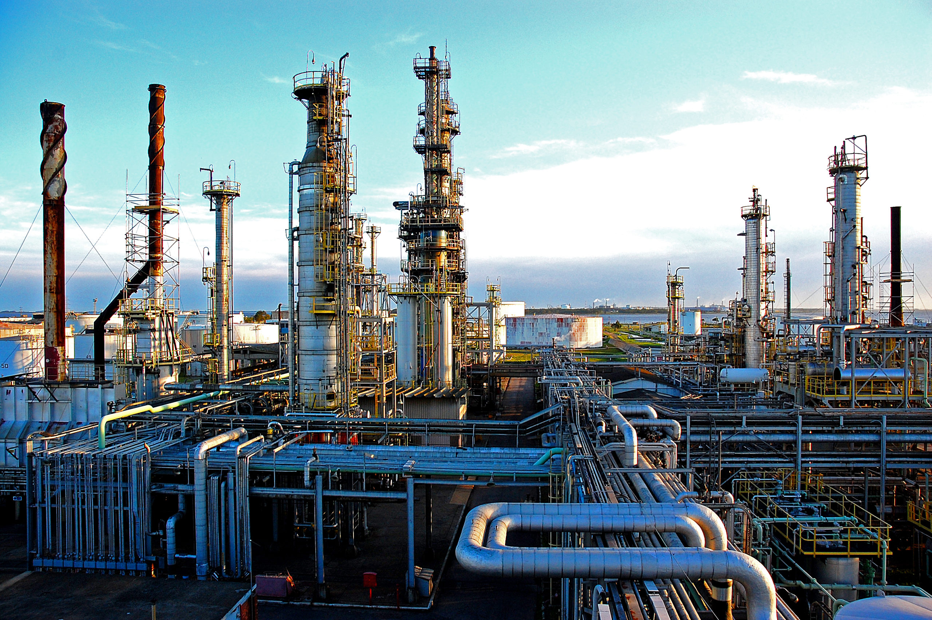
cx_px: 466
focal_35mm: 27
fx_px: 698
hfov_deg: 67.4
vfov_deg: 47.8
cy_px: 310
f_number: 6.3
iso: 400
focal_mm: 18
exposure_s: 1/320
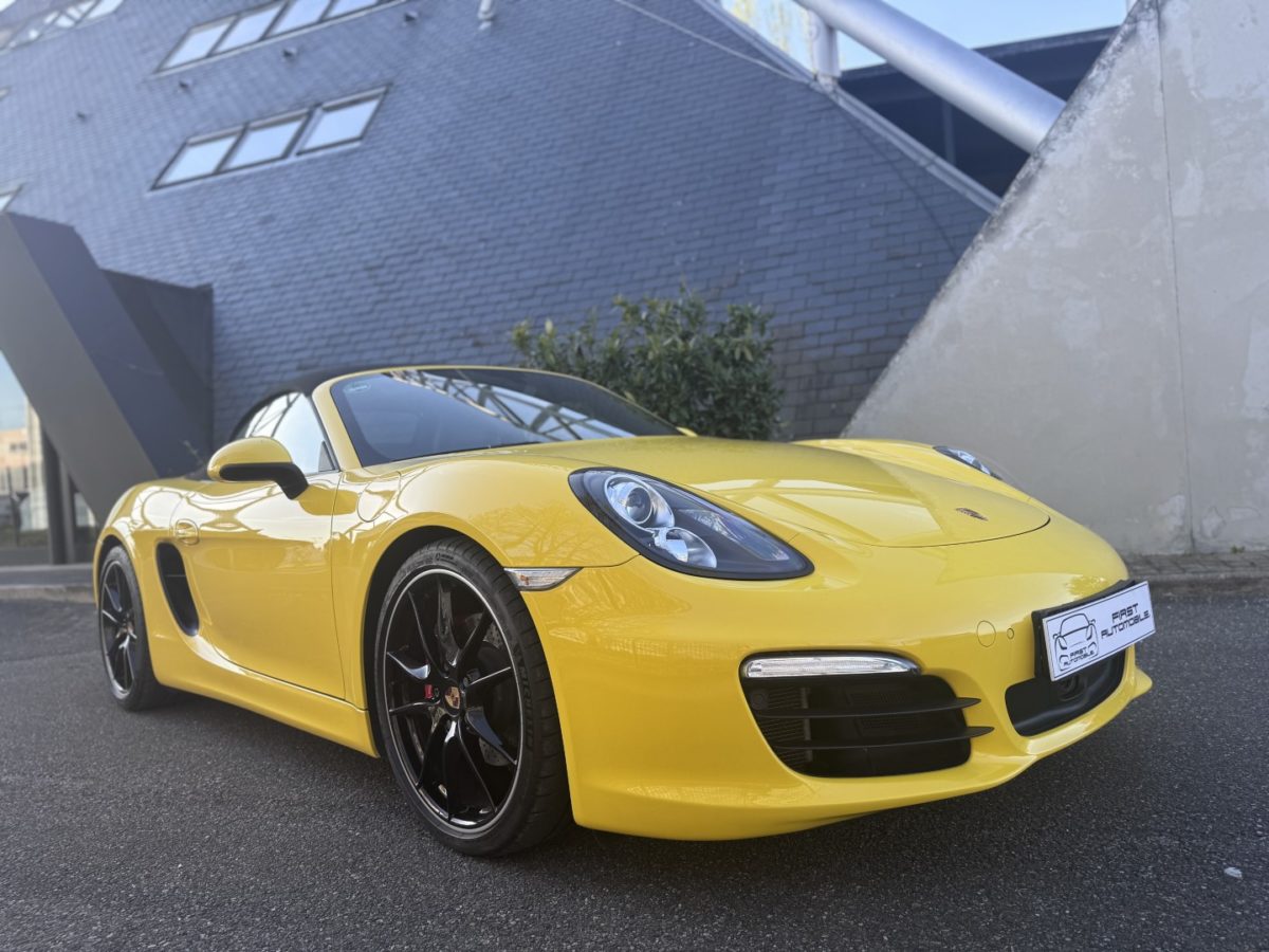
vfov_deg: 56.8
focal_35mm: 24
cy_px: 476
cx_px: 634
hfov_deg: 71.6
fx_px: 880
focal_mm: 6.76
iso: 80
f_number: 1.78
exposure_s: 1/685
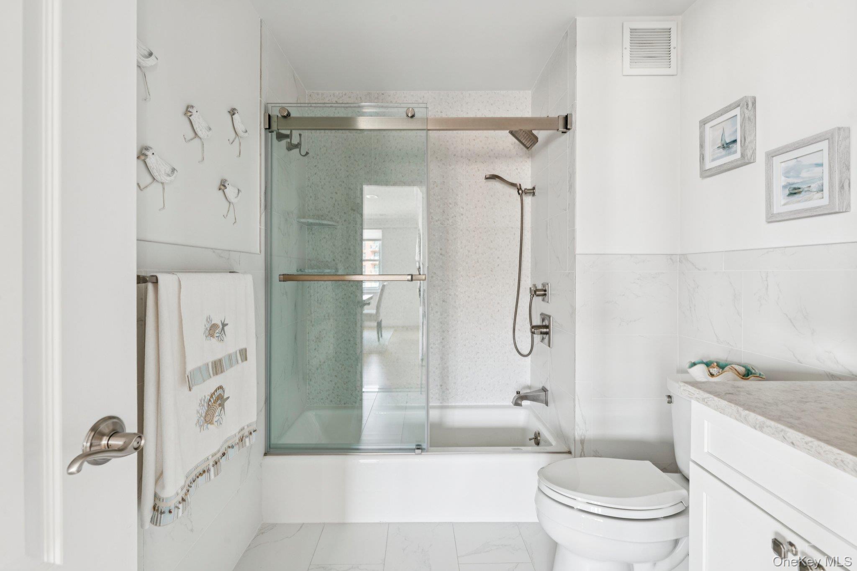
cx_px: 428
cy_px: 286
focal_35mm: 17
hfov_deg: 93.3
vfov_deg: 70.4
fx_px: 405
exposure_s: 1/3
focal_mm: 17
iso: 200
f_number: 9
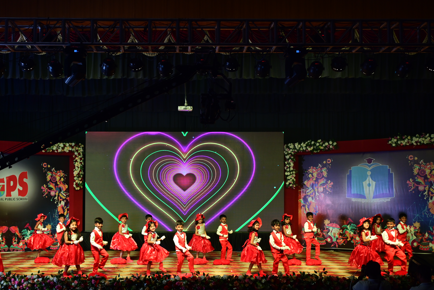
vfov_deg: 28.6
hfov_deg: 41.8
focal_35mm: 47
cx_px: 179
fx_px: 567
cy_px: 177
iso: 500
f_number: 5.6
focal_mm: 37
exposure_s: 1/125
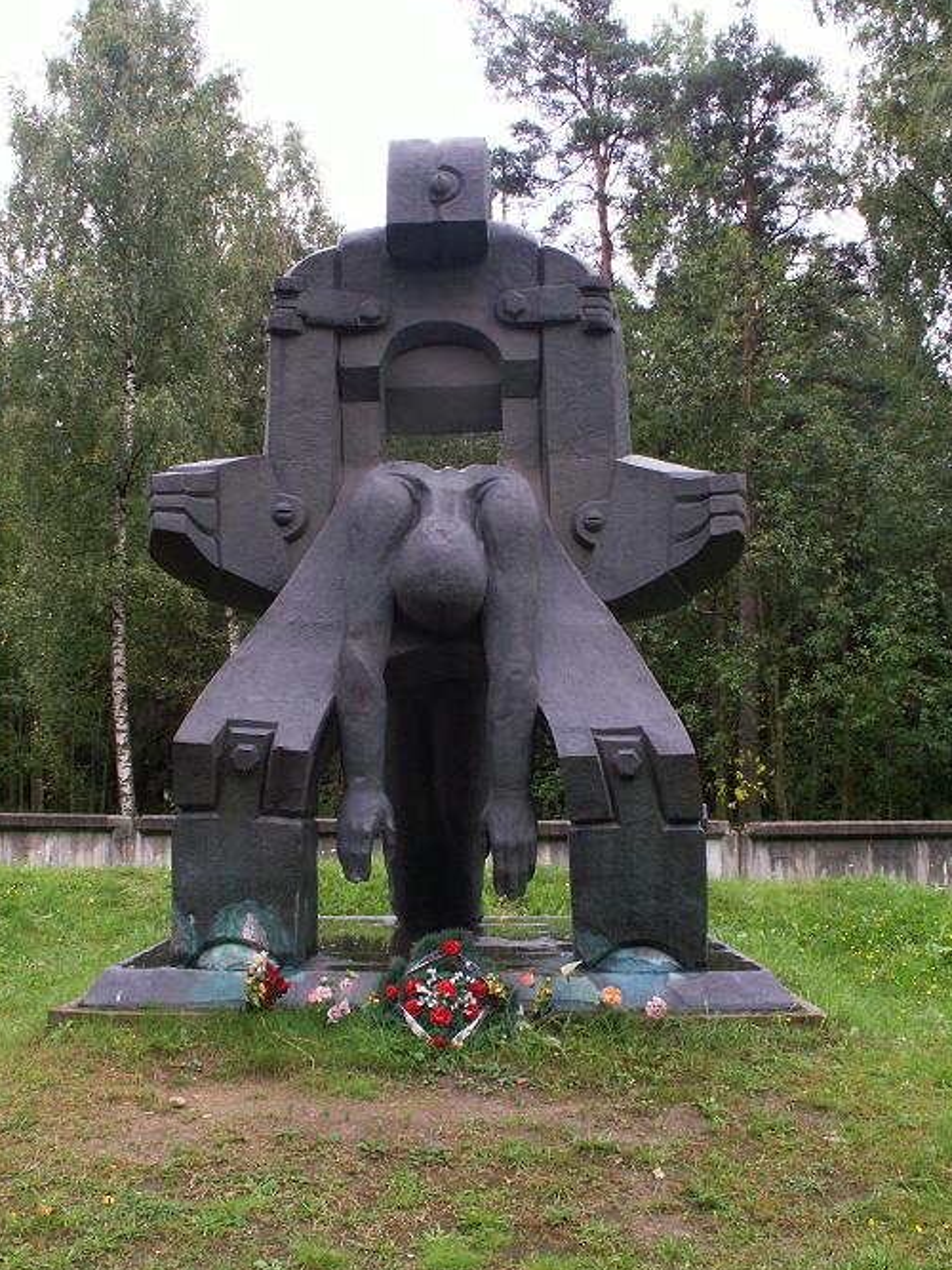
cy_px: 623
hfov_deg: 37.7
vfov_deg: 49.0
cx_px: 484
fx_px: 1394
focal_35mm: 38
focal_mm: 5.89
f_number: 6.3
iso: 100
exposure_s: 1/50
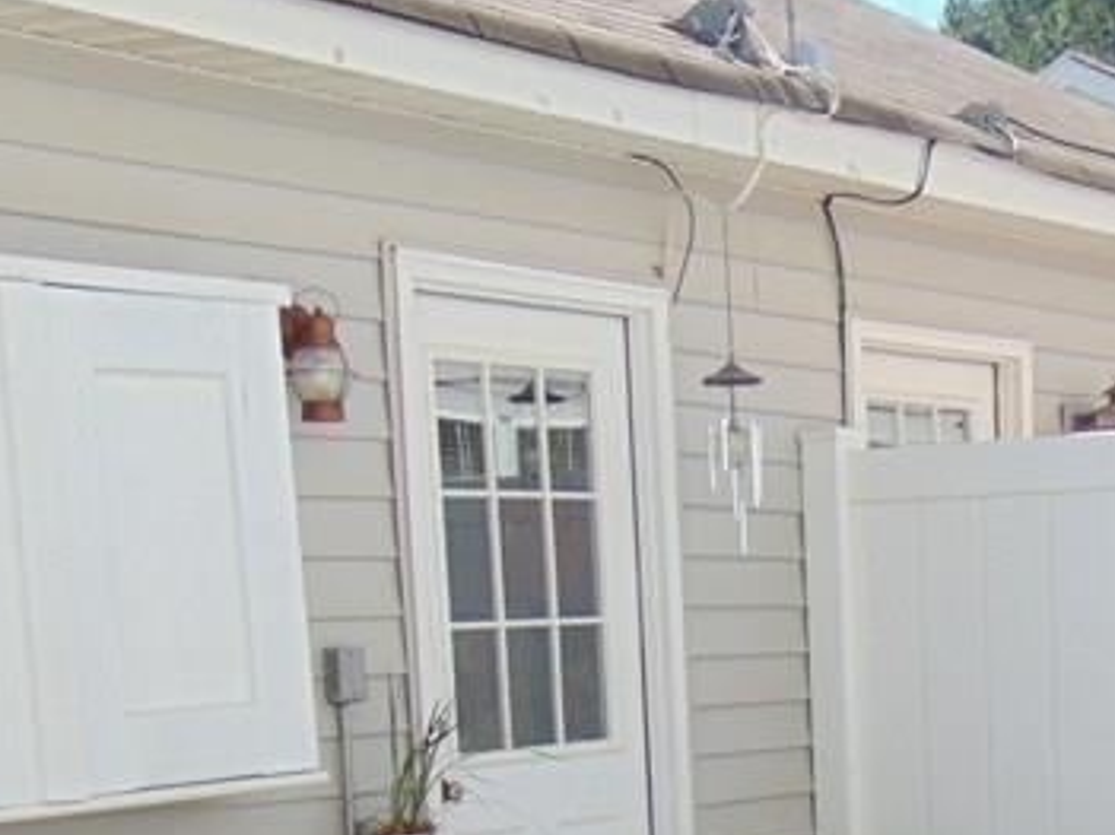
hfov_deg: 25.9
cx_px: 988
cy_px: 1079
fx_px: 2351
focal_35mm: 73
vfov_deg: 18.7
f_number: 3
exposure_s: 1/800
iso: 80
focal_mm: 4.5
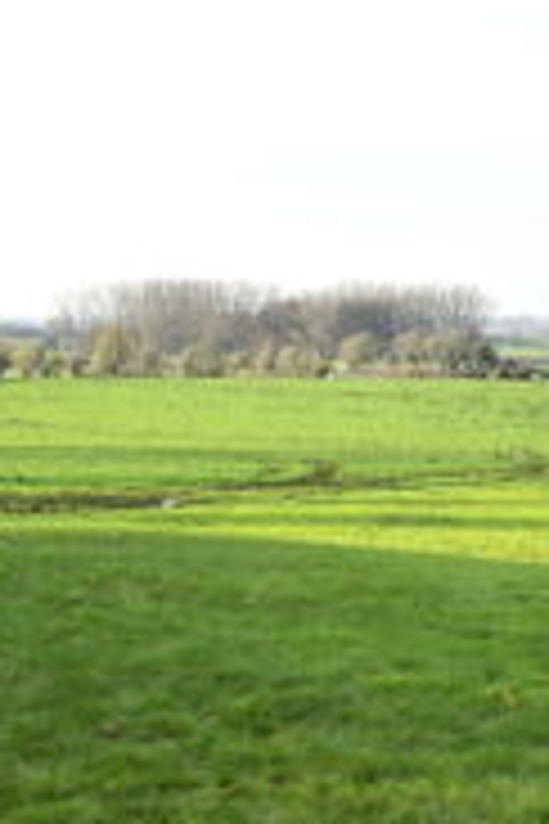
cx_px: 738
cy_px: 340
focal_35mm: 72
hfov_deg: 17.6
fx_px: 1647
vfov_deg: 28.0
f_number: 3.5
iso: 100
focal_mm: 22
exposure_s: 1/160
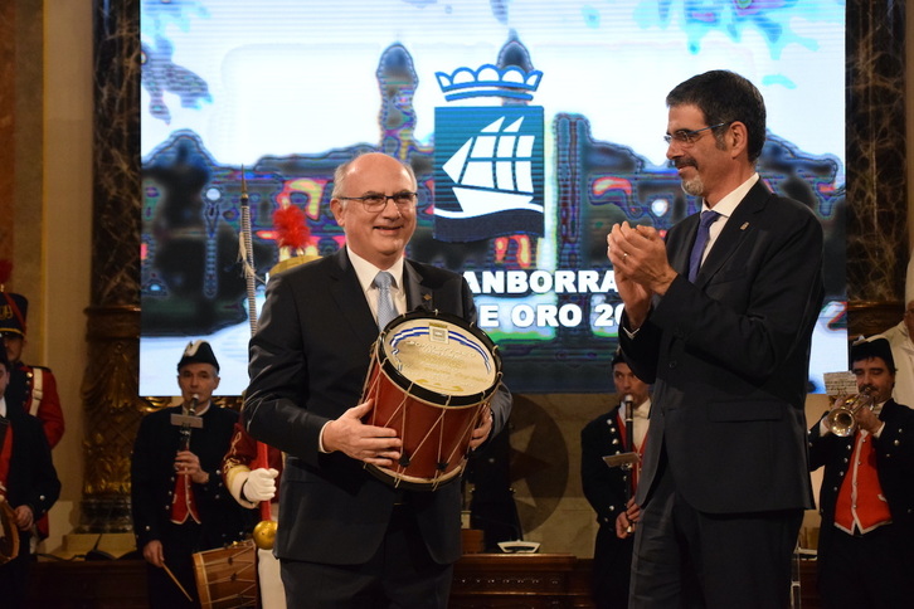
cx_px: 457
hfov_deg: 24.6
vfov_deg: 16.6
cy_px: 304
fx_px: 2094
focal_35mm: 82
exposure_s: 1/400
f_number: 5
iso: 4000
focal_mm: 55
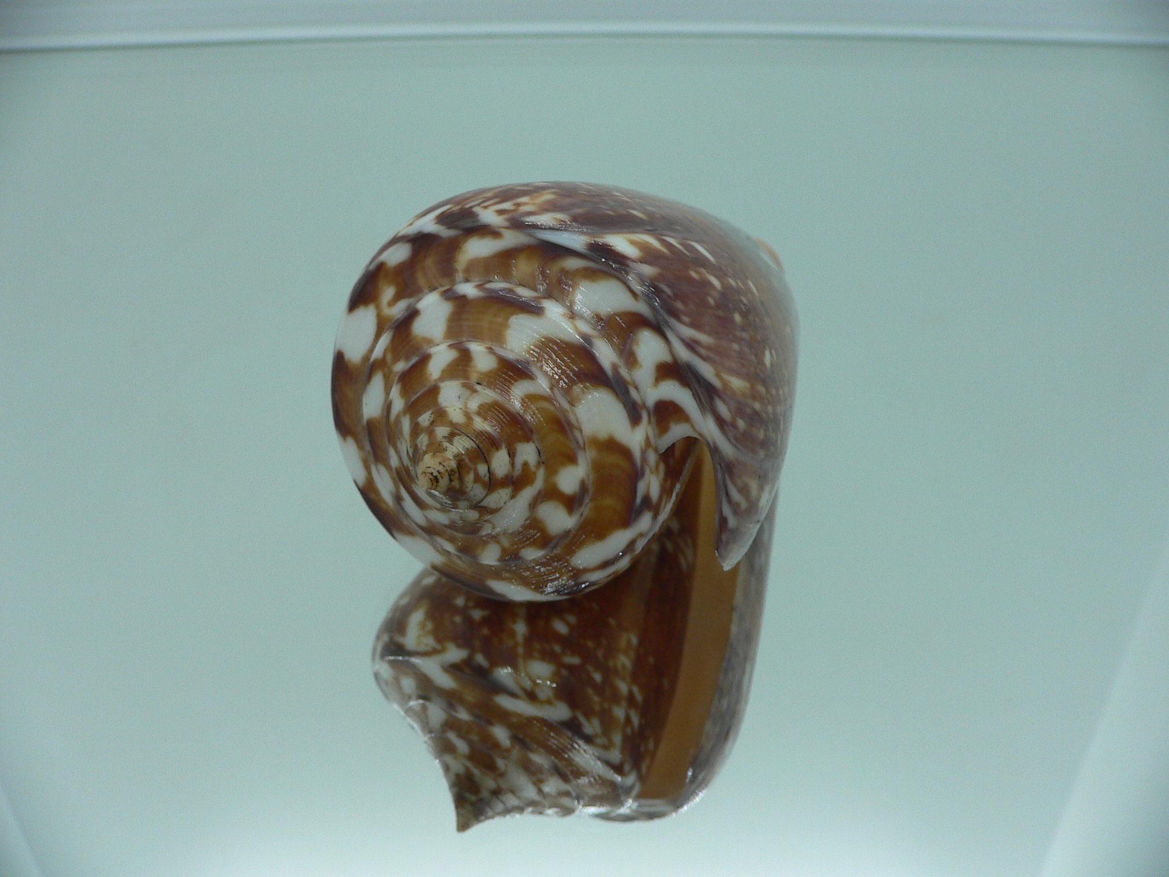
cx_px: 584
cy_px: 438
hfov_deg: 52.6
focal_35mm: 35
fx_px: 1182
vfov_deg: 40.7
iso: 80
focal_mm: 4.6
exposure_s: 1/60
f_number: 2.8
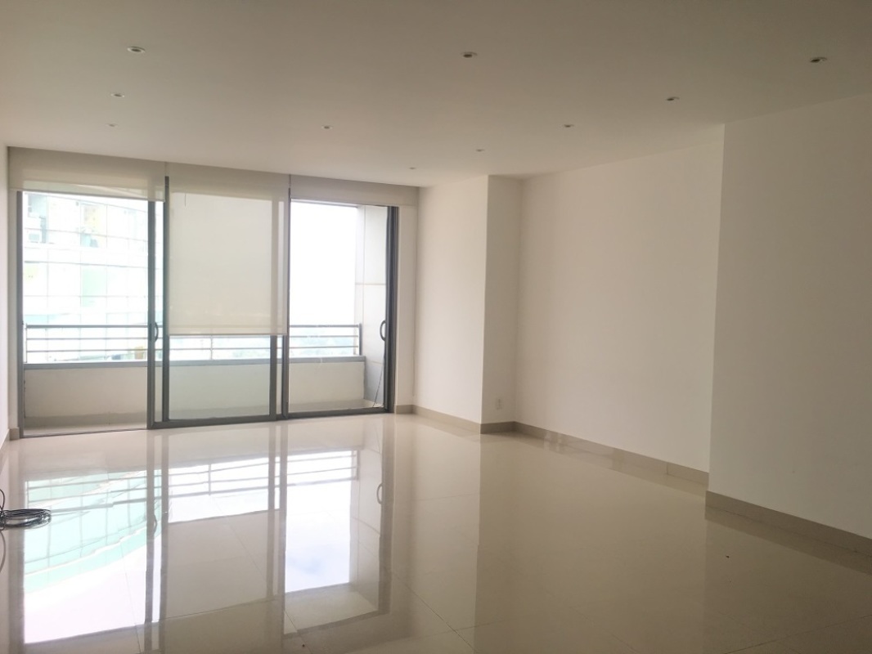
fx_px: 731
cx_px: 436
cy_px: 327
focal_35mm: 29
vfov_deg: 48.2
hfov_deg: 61.6
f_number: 2.2
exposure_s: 1/130
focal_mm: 4.15
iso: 25
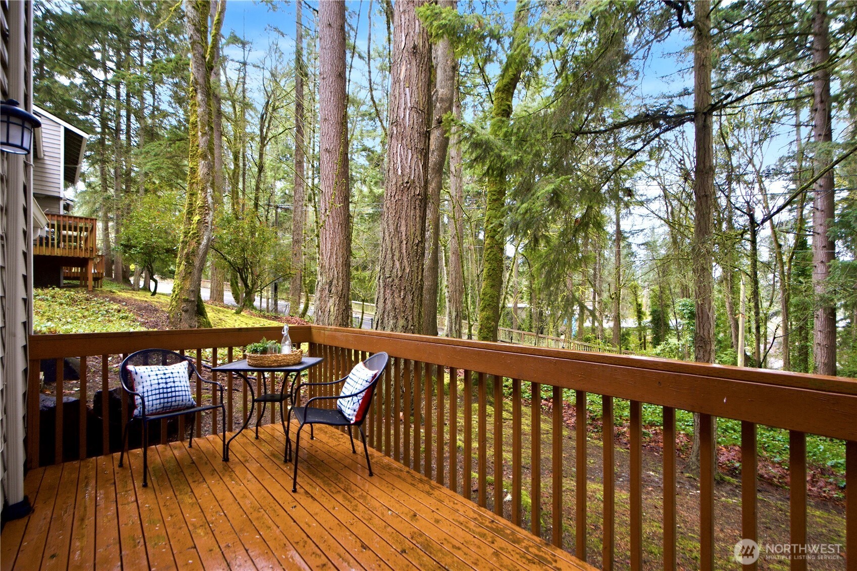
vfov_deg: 73.7
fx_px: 381
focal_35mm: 16
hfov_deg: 96.7
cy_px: 286
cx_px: 428
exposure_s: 1/13
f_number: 9
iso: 400
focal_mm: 16
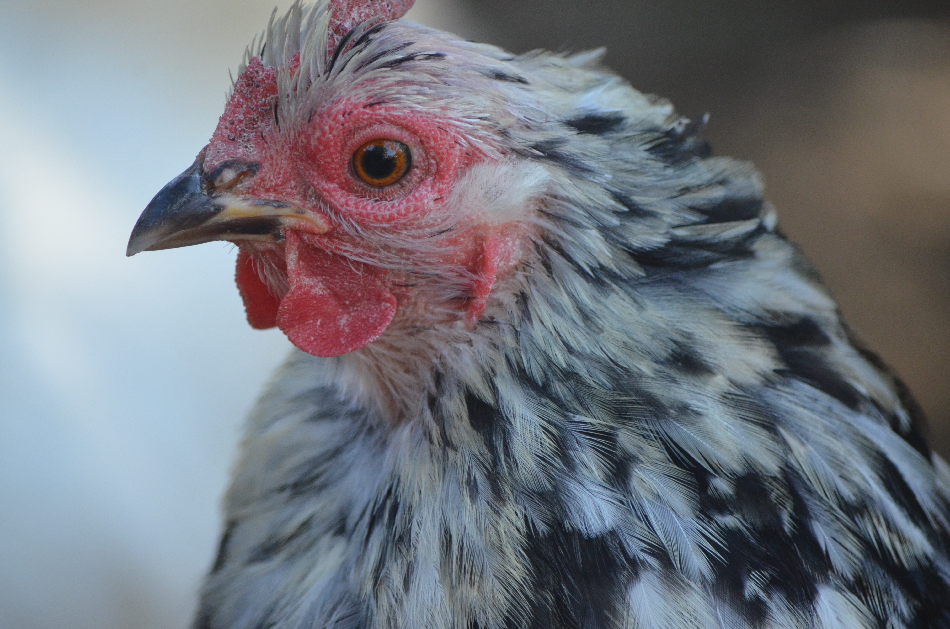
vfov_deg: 3.5
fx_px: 10270
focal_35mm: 390
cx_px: 475
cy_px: 314
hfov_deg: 5.3
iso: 1600
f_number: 5.6
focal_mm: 260
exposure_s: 1/320
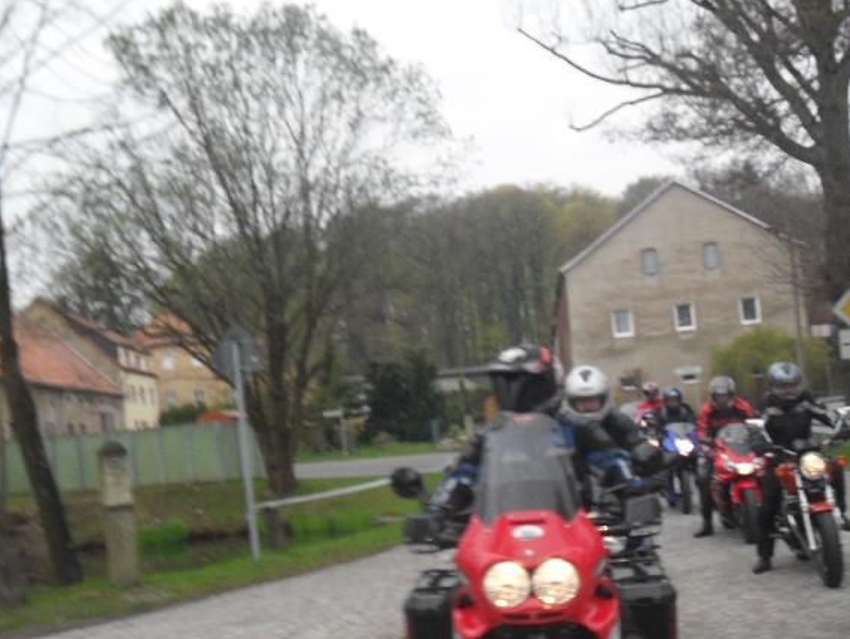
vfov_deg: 29.5
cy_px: 426
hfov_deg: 38.7
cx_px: 514
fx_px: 1204
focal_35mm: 49
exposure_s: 1/60
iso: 100
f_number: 8.9
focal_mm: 6.2
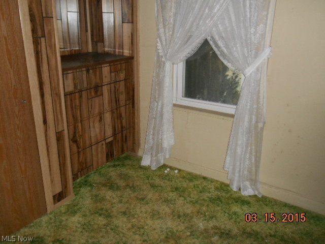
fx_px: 291
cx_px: 162
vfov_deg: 45.4
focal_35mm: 31
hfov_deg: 58.4
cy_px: 122
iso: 360
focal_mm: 5.5
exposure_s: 1/25
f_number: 3.6
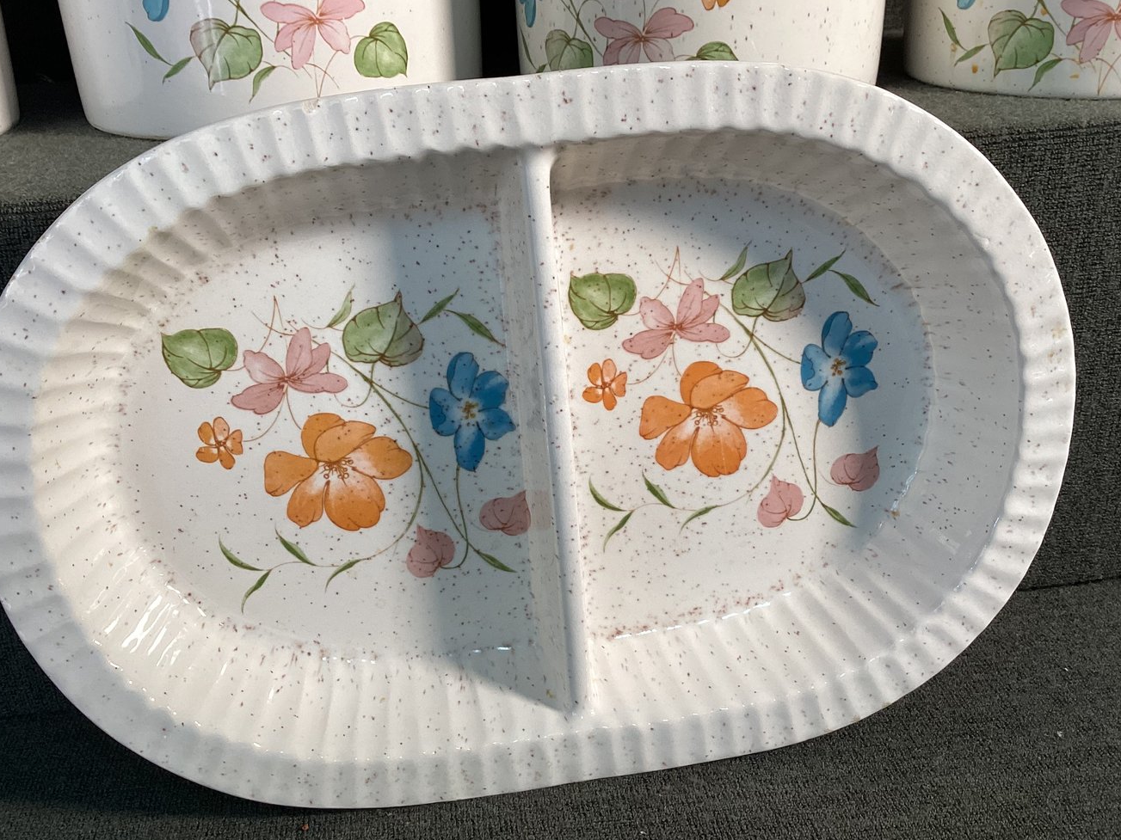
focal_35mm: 36
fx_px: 1166
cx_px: 560
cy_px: 460
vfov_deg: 39.6
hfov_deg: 51.4
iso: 64
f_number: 2.4
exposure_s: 1/60
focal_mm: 3.3
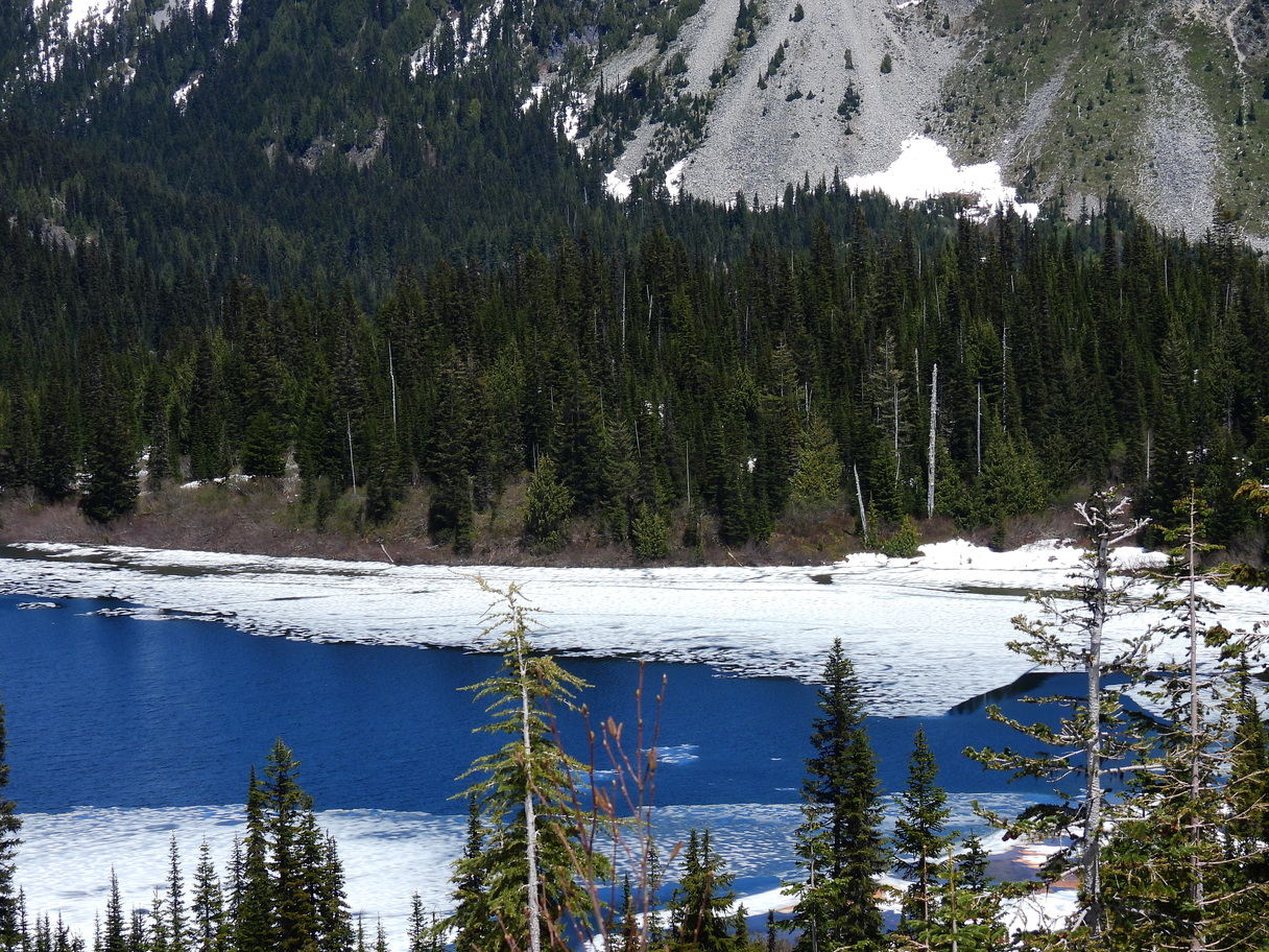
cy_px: 485
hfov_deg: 19.6
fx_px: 3666
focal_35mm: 100
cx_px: 652
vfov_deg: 14.8
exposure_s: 1/1000
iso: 100
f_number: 4
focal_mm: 17
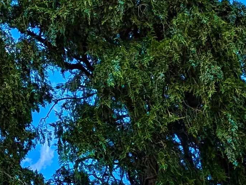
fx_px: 1025
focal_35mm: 144
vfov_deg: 9.4
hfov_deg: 13.0
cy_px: 418
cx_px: -120
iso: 37
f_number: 1.85
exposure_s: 1/3145
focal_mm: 6.81
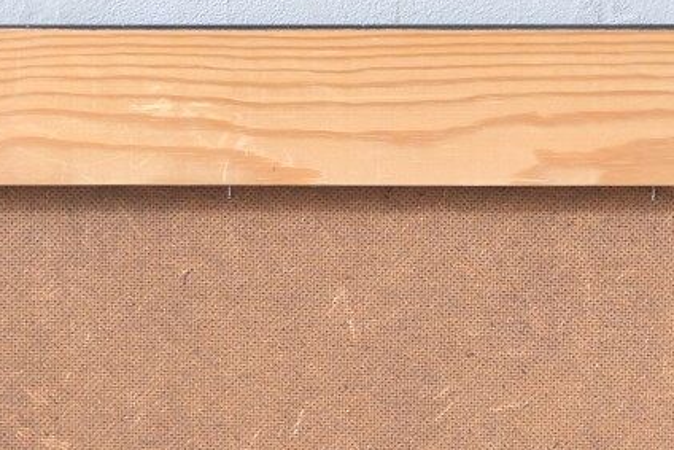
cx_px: 161
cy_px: 515
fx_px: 2303
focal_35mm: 123
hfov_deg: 16.6
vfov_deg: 11.0
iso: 1250
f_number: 4
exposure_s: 1/40
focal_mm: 27.5
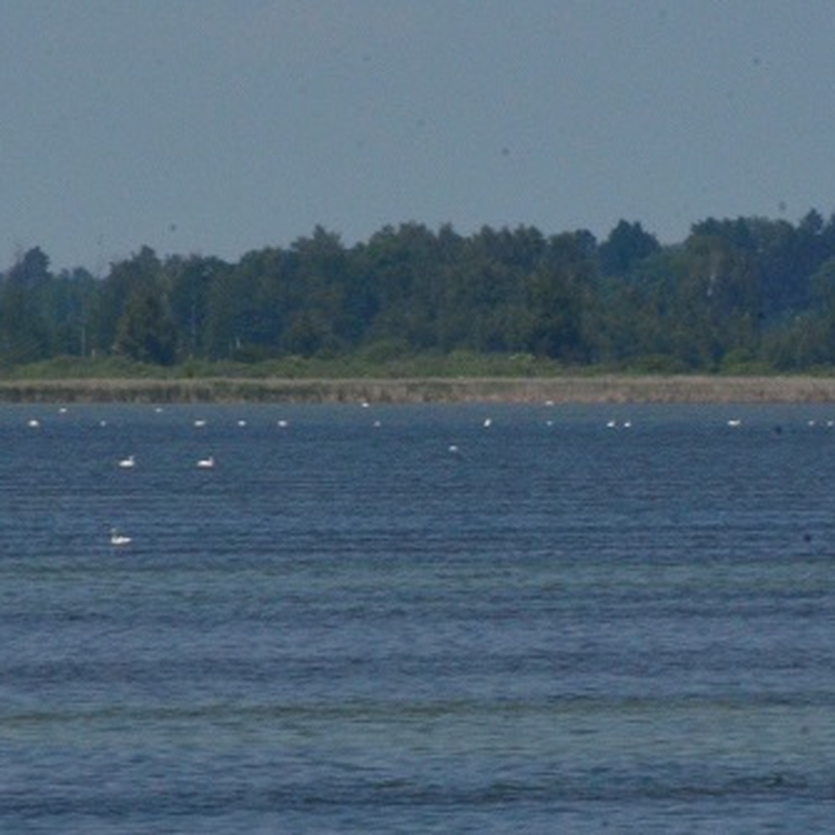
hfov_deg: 1.8
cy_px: 742
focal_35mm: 985
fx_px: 26881
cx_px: 460
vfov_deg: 1.8
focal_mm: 260
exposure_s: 1/320
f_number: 40
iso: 1000
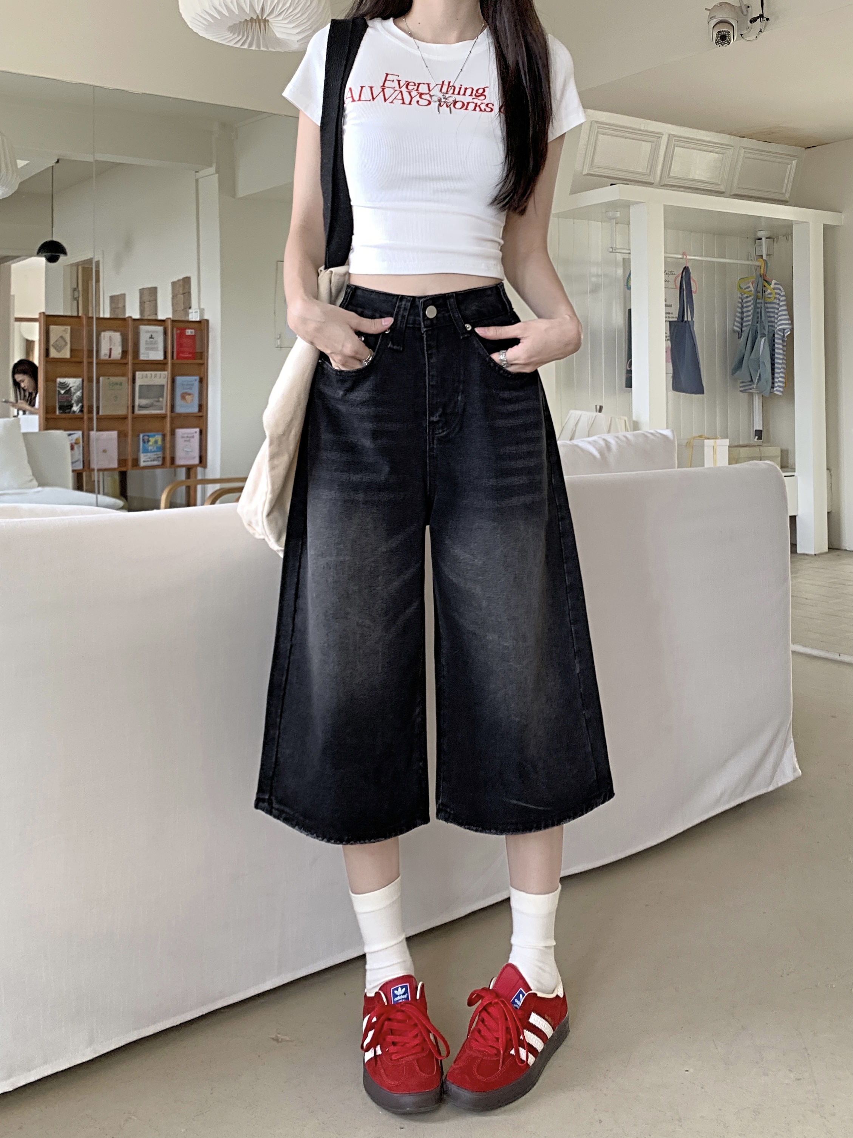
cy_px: 569
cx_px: 426
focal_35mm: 26
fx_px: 854
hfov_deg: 53.1
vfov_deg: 67.3
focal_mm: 4.25
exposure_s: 1/121
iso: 50
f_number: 1.8
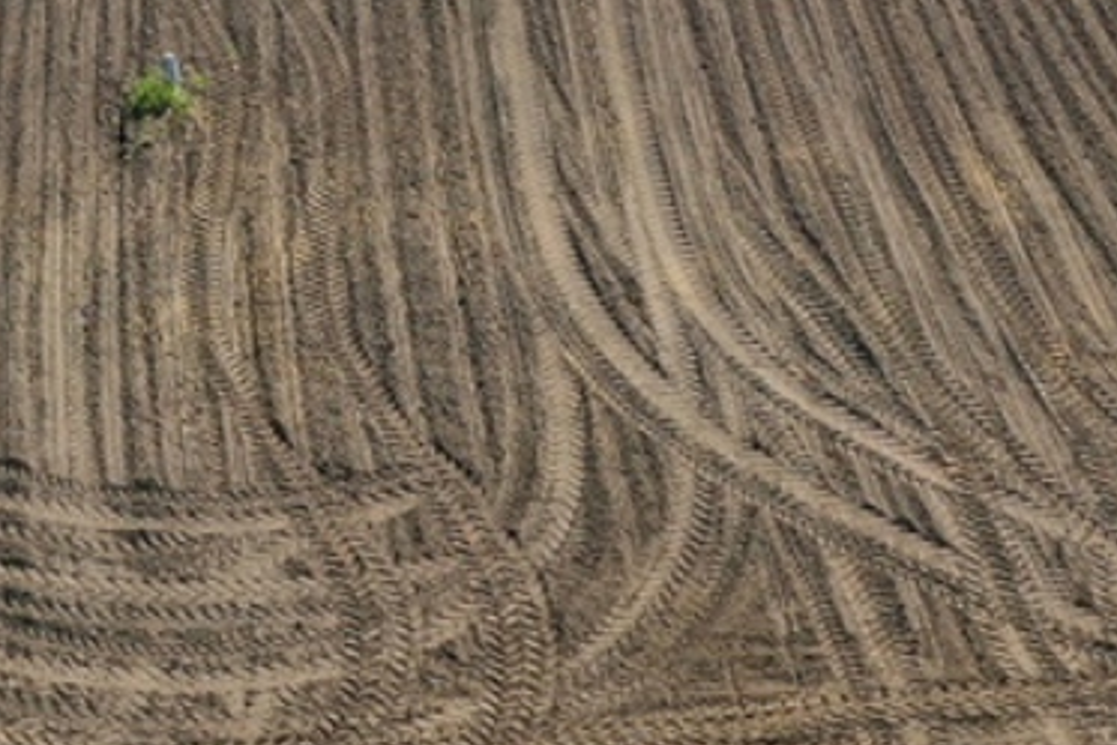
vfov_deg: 9.9
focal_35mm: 135
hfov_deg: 15.0
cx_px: 96
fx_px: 4190
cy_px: -317
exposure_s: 1/500
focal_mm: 10.26
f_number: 5.6
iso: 100
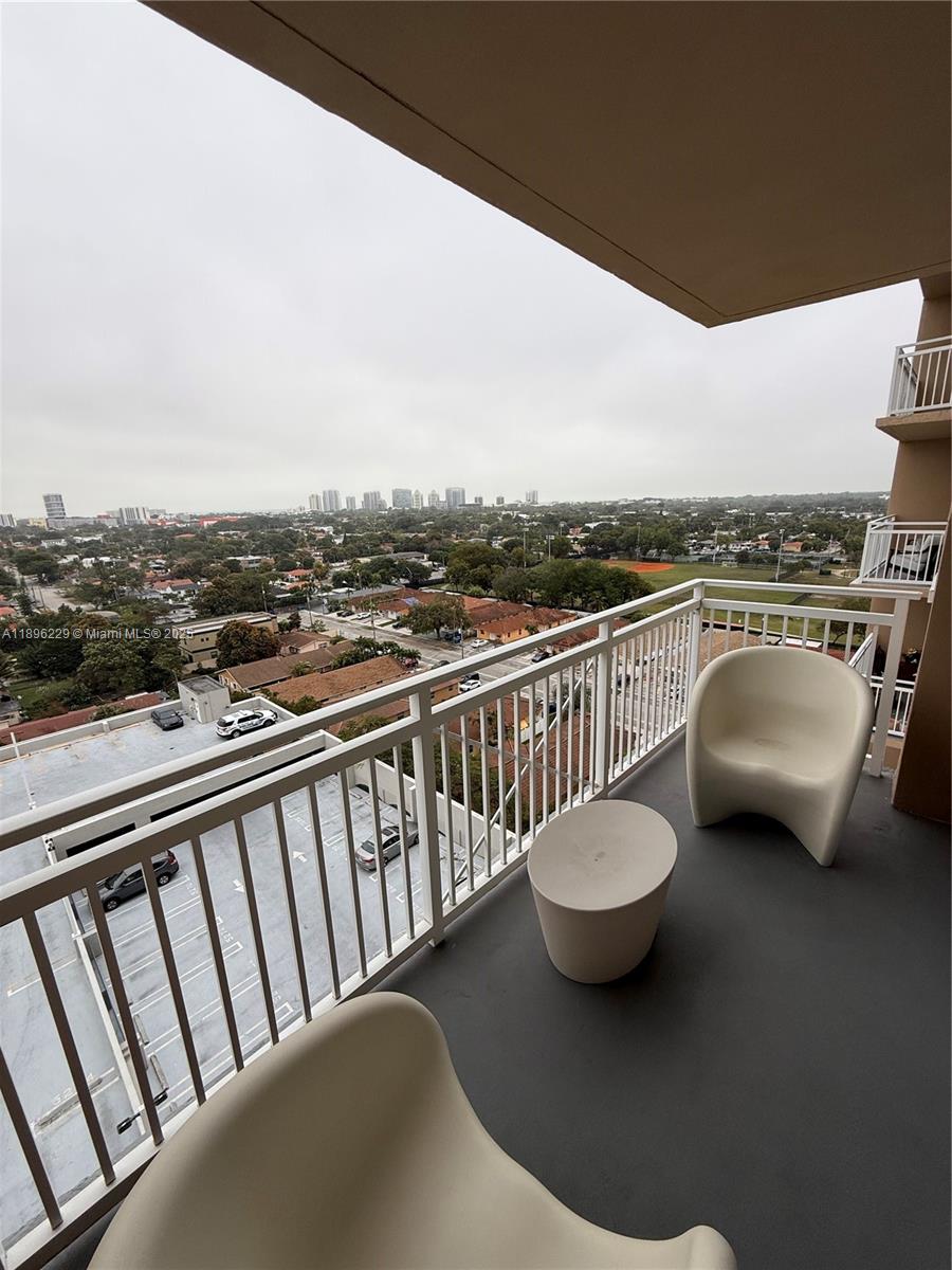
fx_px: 513
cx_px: 476
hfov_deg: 85.7
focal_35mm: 14
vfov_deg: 102.1
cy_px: 635
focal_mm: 2.22
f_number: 2.2
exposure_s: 1/214
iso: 50
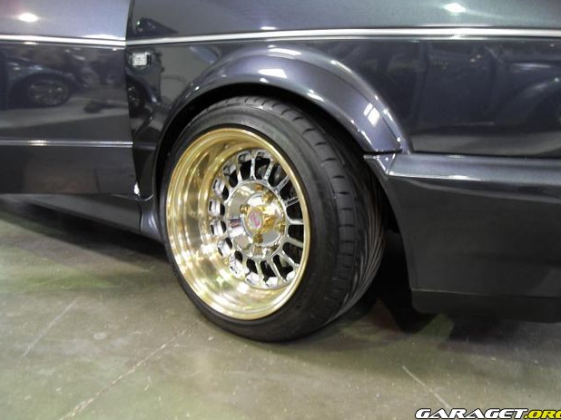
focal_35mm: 29
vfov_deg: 48.2
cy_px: 205
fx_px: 470
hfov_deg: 61.7
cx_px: 280
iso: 200
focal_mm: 6
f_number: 2.8
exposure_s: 1/6
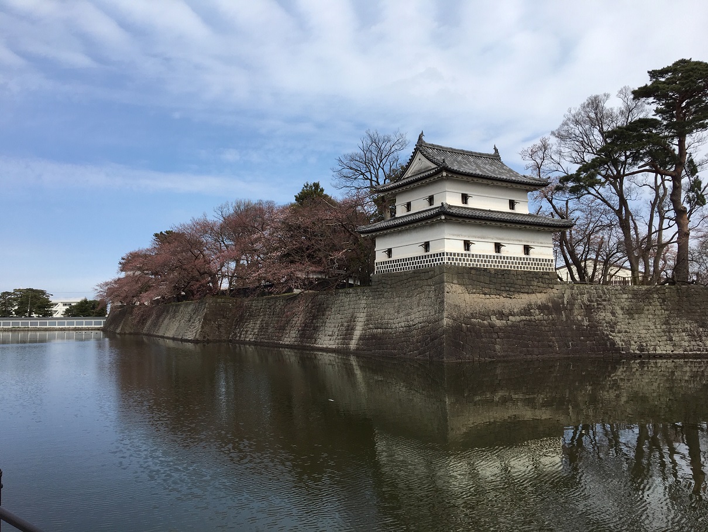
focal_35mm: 29
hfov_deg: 61.6
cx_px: 354
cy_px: 266
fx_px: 593
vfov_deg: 48.2
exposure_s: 1/1603
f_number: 2.2
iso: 25
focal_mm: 4.15
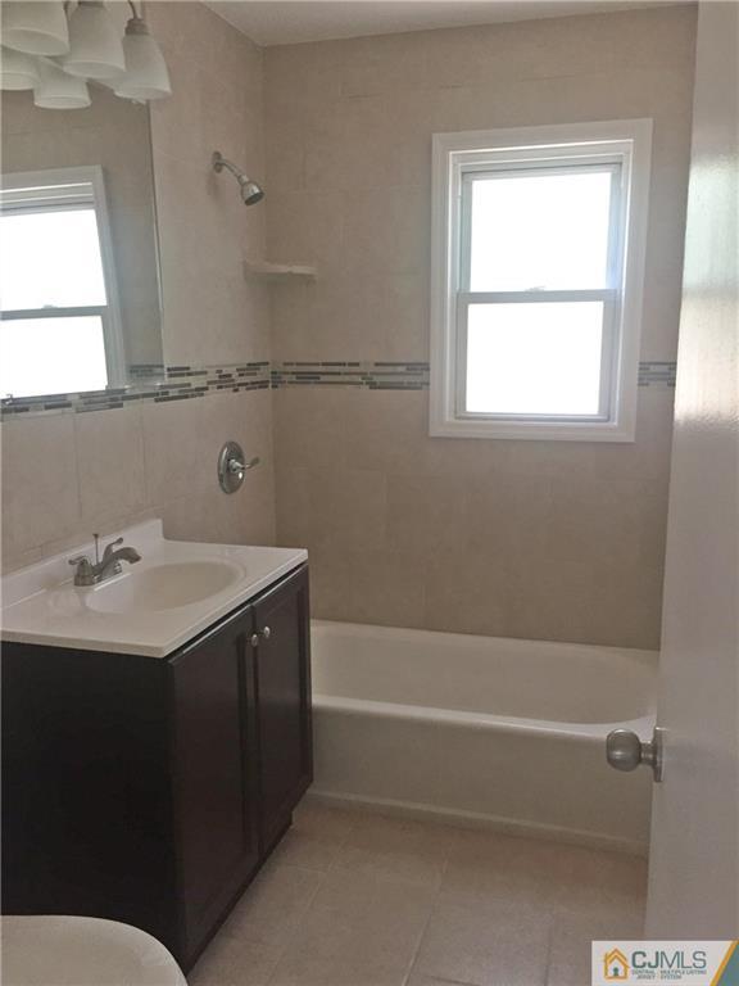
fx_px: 825
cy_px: 493
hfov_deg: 48.2
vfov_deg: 61.7
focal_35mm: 29
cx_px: 370
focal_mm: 4.15
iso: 50
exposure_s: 1/30
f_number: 2.2
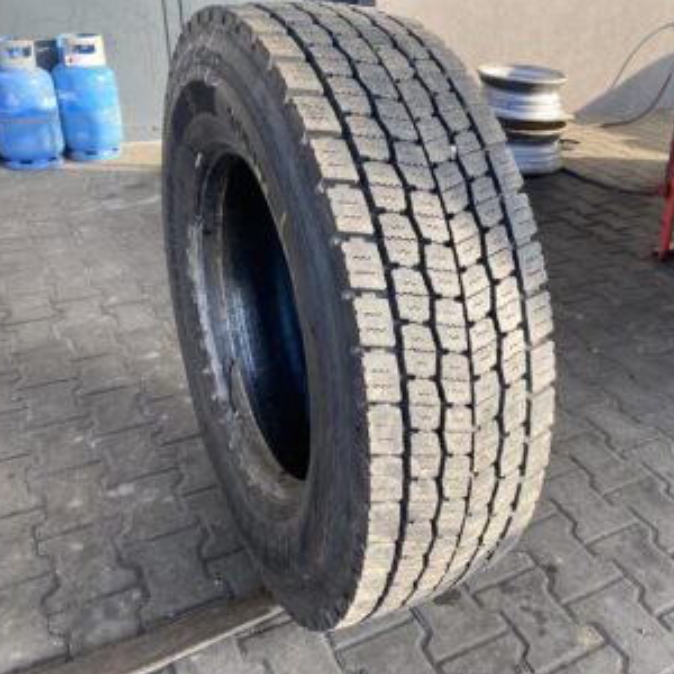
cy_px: 325
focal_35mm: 33
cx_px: 422
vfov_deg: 49.7
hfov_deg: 49.3
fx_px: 727
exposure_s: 1/180
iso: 32
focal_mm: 4.25
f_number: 1.8
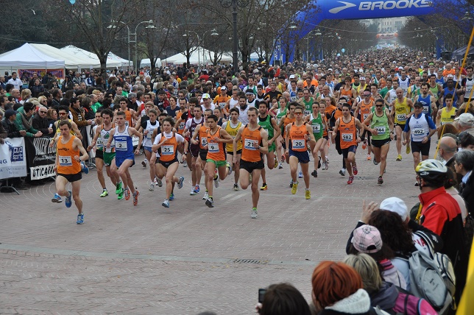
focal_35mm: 78
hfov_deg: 26.0
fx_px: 1026
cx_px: 237
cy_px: 158
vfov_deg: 17.5
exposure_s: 1/1250
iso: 400
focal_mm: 52
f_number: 5
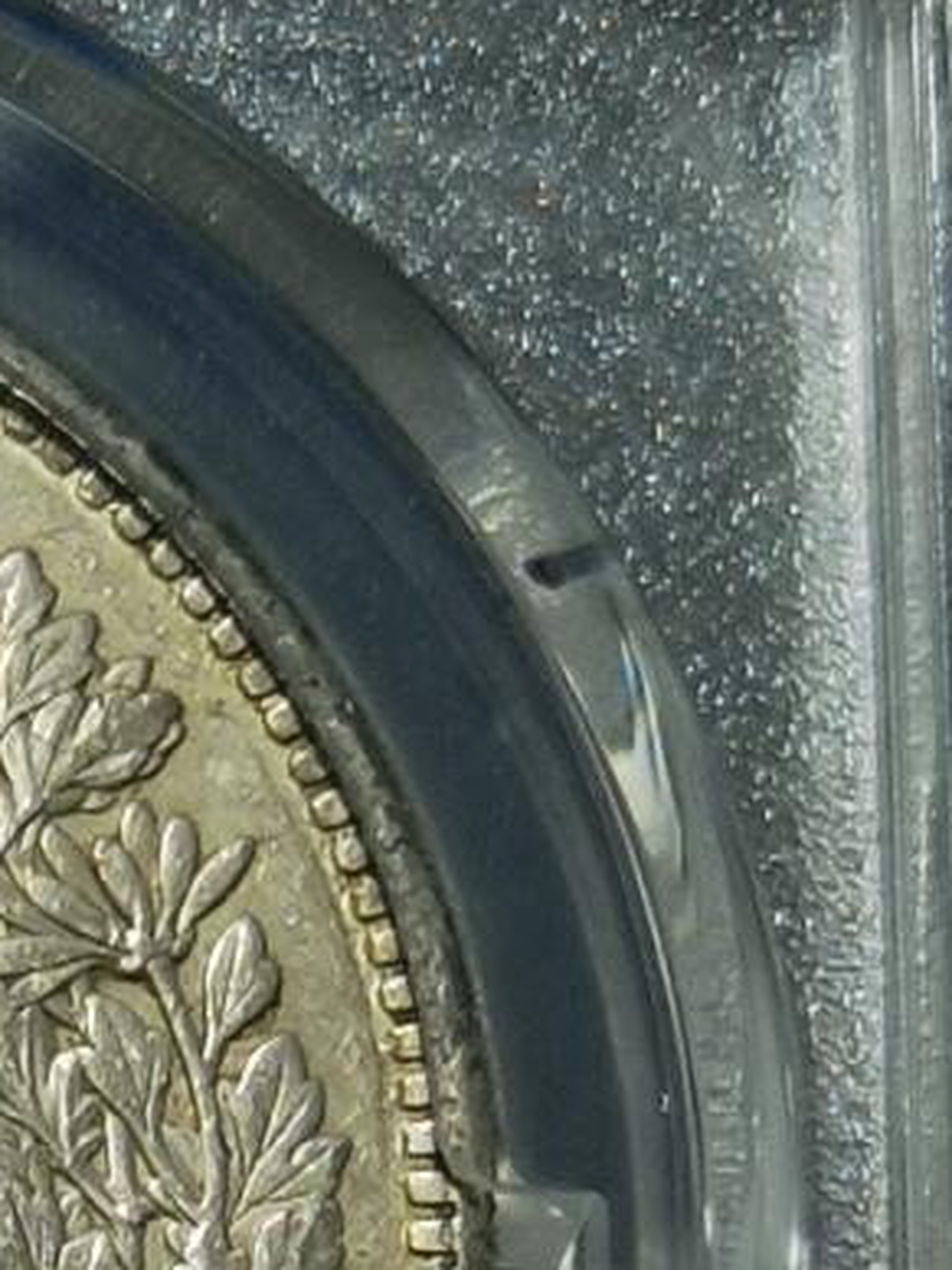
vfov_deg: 7.0
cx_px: -628
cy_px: 2072
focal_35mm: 278
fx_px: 10194
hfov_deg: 5.3
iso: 50
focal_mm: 6.67
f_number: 1.9
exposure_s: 1/100
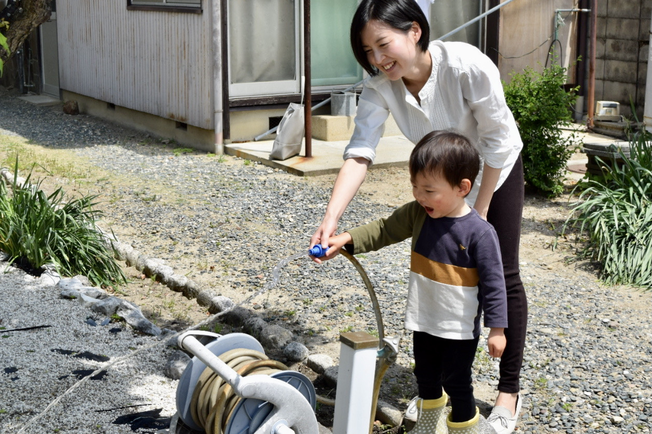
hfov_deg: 43.6
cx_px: 326
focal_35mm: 45
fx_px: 815
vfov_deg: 29.9
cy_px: 217
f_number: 9
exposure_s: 1/640
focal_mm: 30
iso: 200
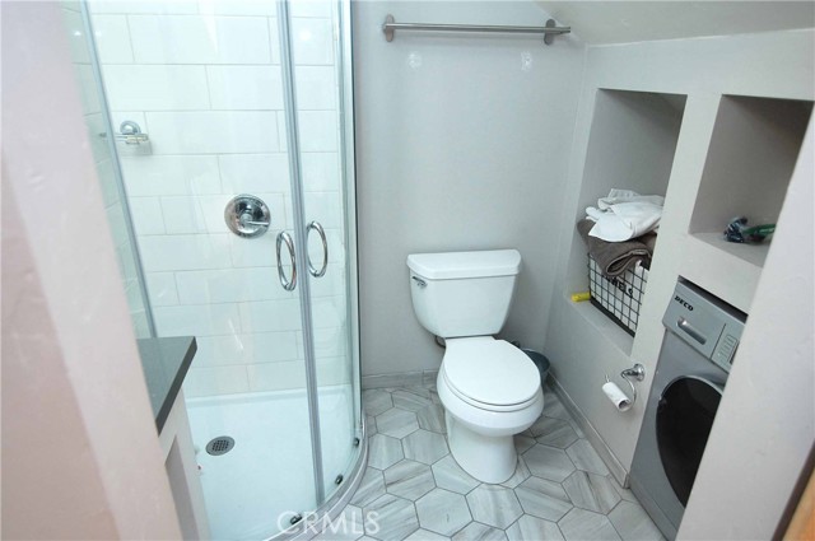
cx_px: 408
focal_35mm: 21
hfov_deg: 81.3
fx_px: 475
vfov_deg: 59.4
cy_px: 270
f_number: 2.8
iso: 400
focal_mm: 14
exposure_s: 1/30
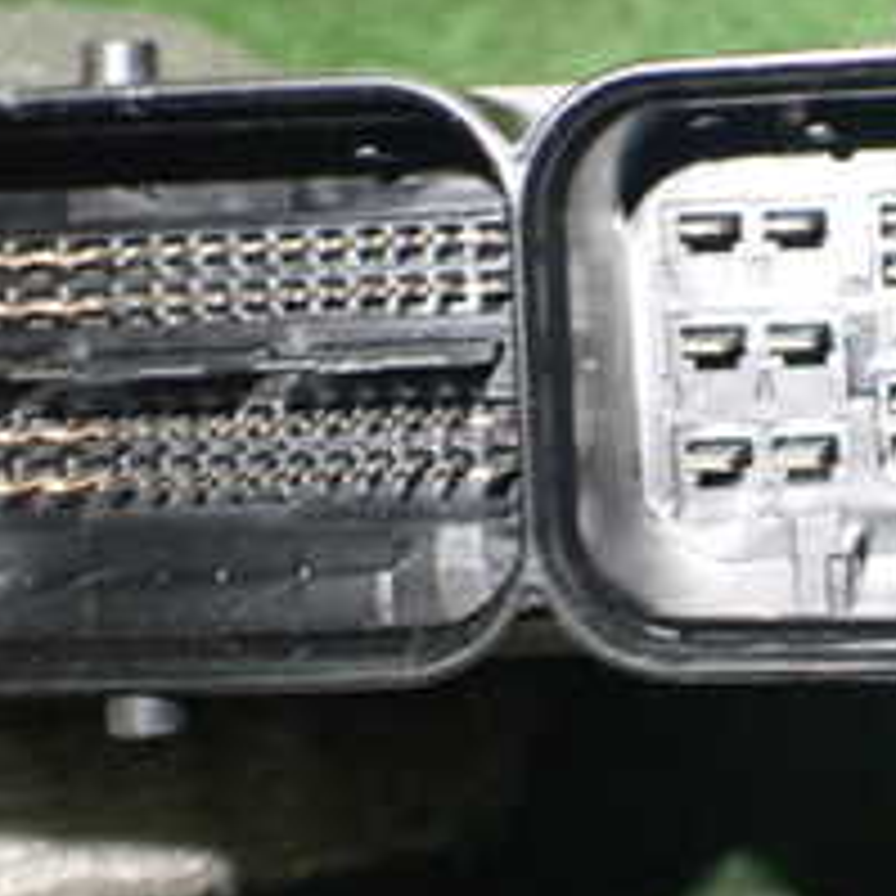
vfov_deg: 21.4
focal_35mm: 80
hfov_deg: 21.3
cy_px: 198
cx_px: 770
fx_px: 2343
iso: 800
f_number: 2.3
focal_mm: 5.4
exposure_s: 1/30
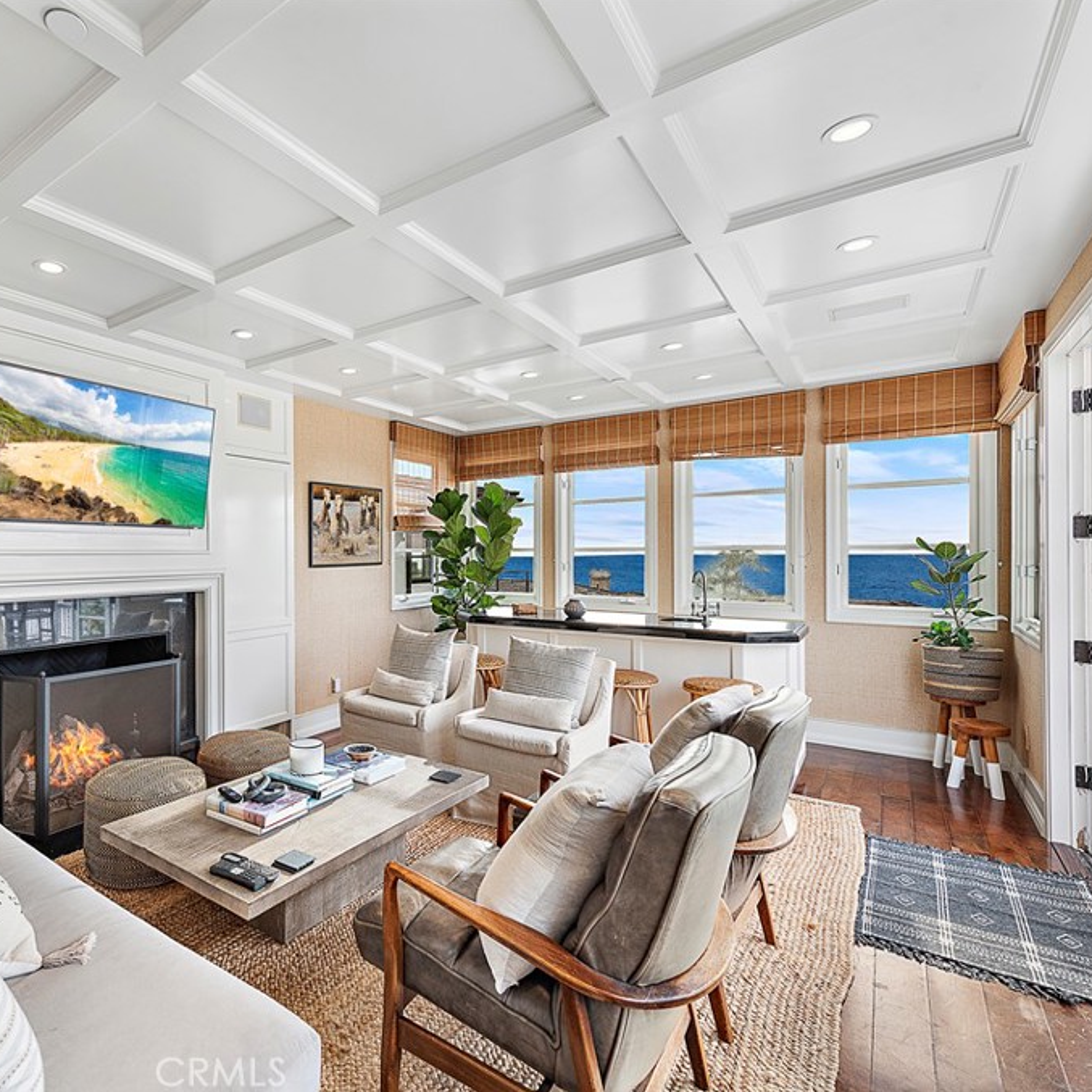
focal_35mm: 18
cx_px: 339
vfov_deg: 80.7
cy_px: 545
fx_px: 642
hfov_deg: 77.3
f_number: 7.1
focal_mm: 14
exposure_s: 1/400
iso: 125
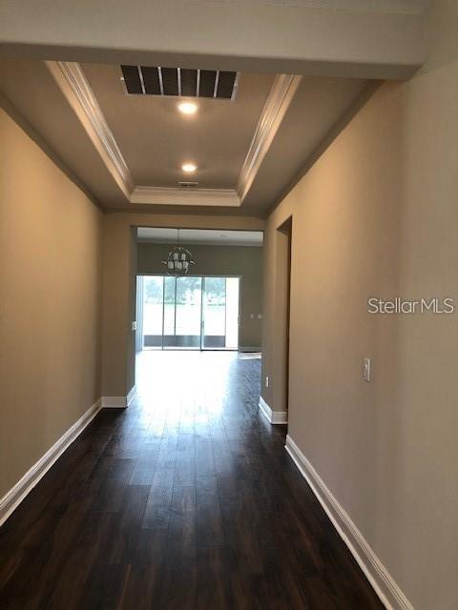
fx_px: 494
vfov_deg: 63.4
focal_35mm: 28
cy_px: 305
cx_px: 229
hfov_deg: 49.7
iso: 40
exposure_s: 1/24
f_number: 1.8
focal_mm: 3.99
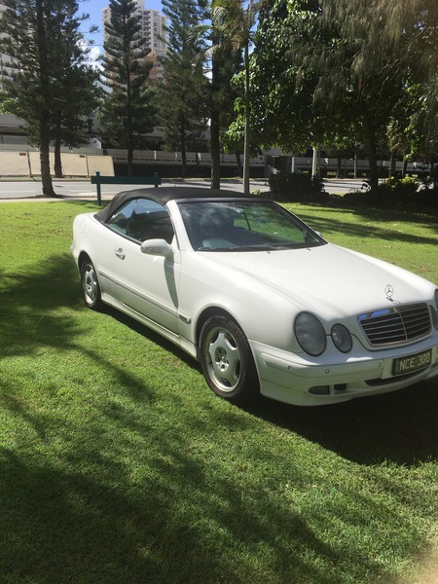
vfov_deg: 61.7
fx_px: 489
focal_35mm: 29
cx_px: 219
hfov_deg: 48.2
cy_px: 292
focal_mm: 4.15
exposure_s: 1/1748
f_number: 2.2
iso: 25
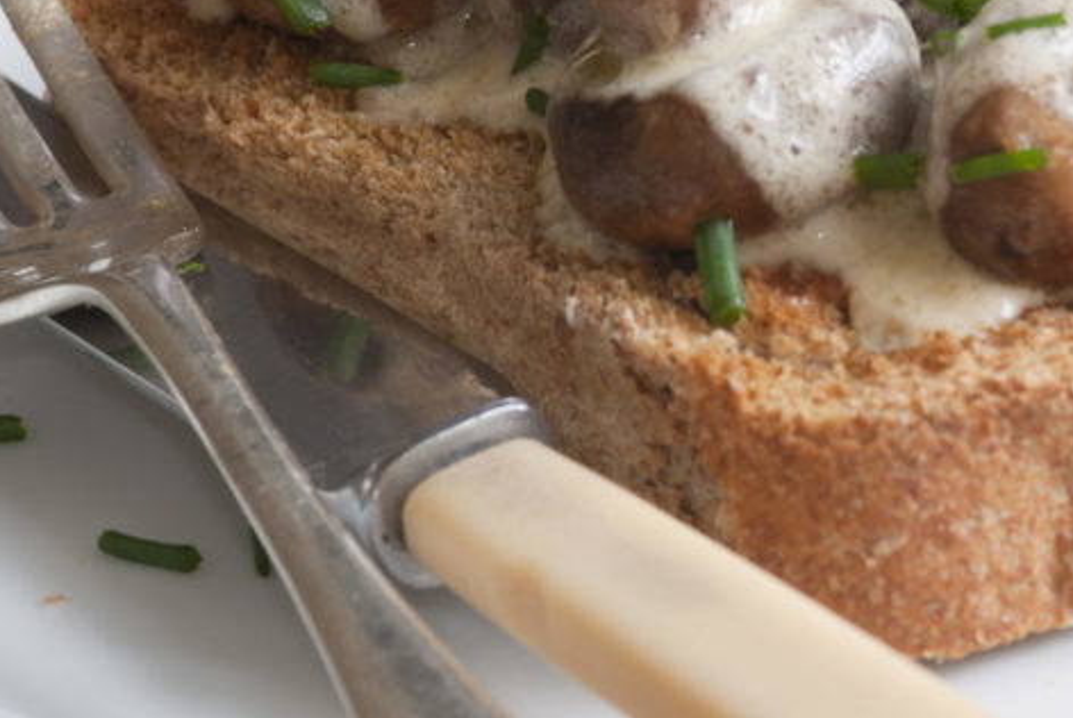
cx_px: 918
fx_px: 10747
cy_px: 140
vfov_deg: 3.8
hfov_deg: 5.7
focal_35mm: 360
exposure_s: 1/2.5
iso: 100
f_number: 8
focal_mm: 105
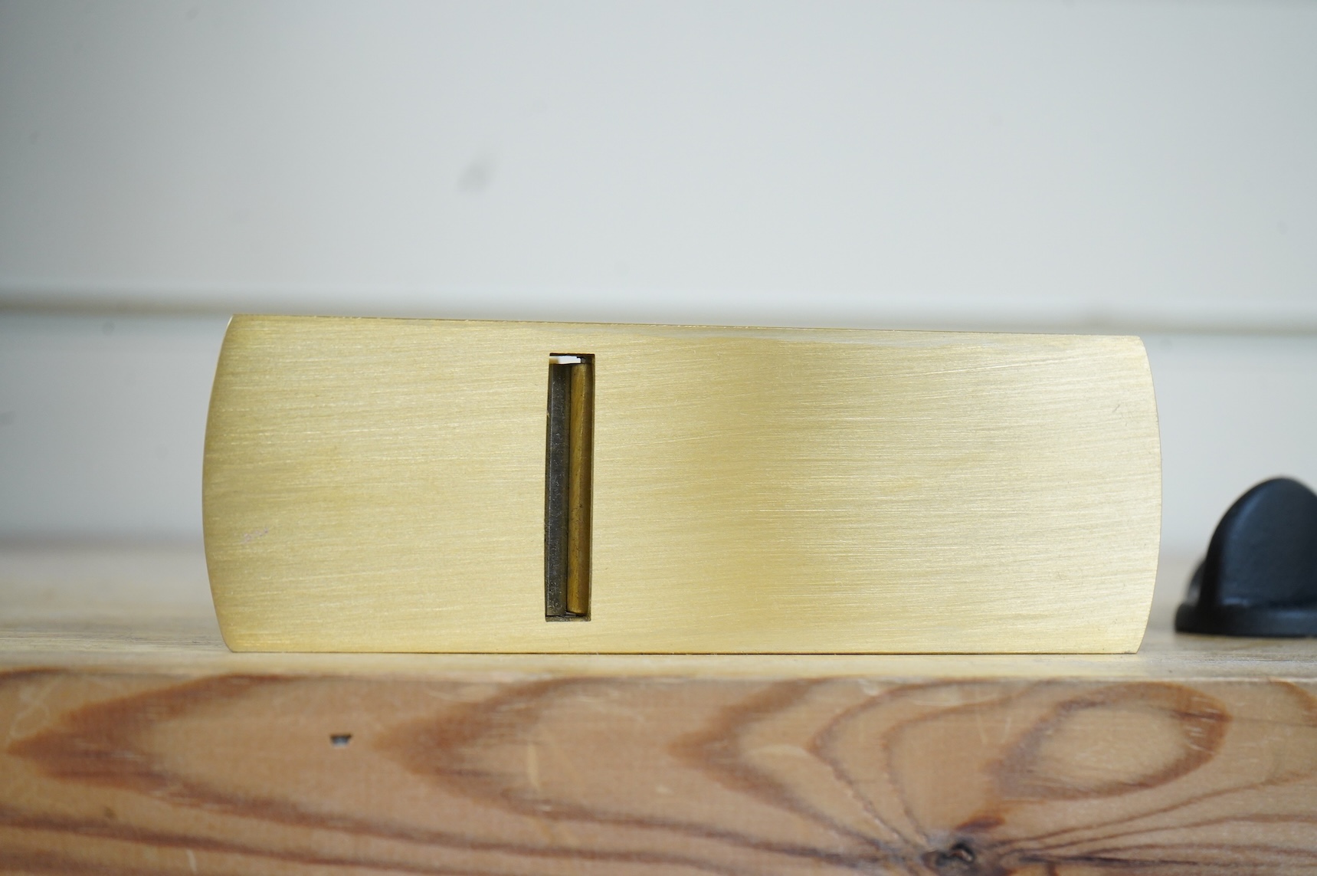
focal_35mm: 70
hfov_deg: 28.9
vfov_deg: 19.4
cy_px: 438
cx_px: 658
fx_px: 2559
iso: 2500
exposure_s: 1/80
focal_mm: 70
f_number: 8
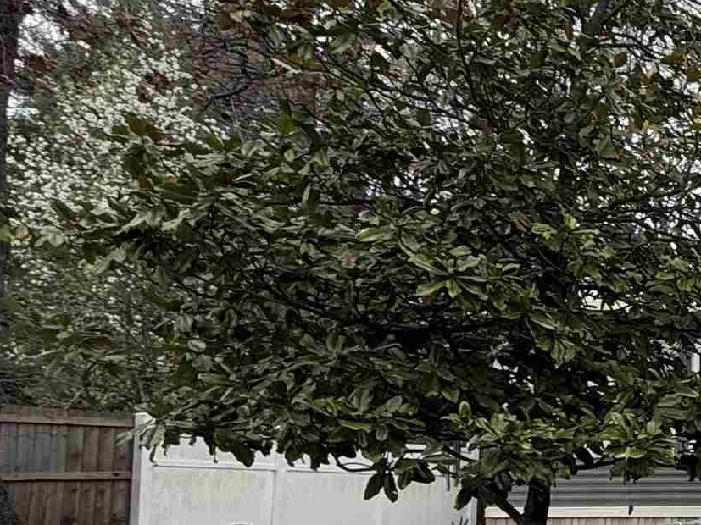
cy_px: 432
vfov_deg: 27.4
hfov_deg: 22.6
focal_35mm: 52
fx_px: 1053
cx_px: 1237
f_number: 2.2
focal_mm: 2.22
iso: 40
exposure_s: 1/554
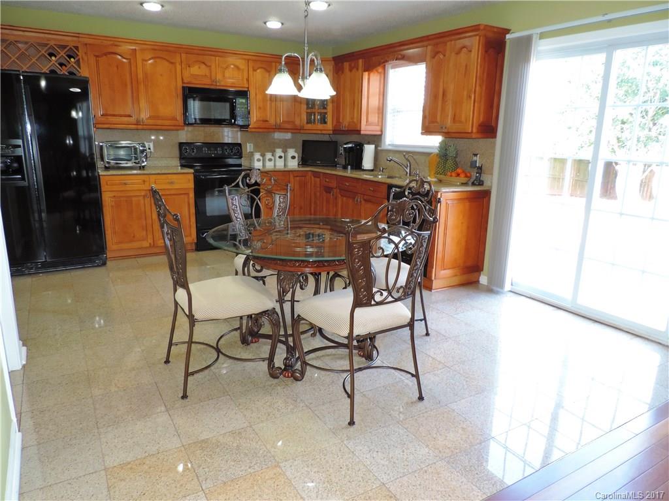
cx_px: 334
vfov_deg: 56.8
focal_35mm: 24
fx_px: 464
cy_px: 250
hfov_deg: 71.6
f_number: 3
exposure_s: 1/40
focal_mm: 4.3
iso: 220
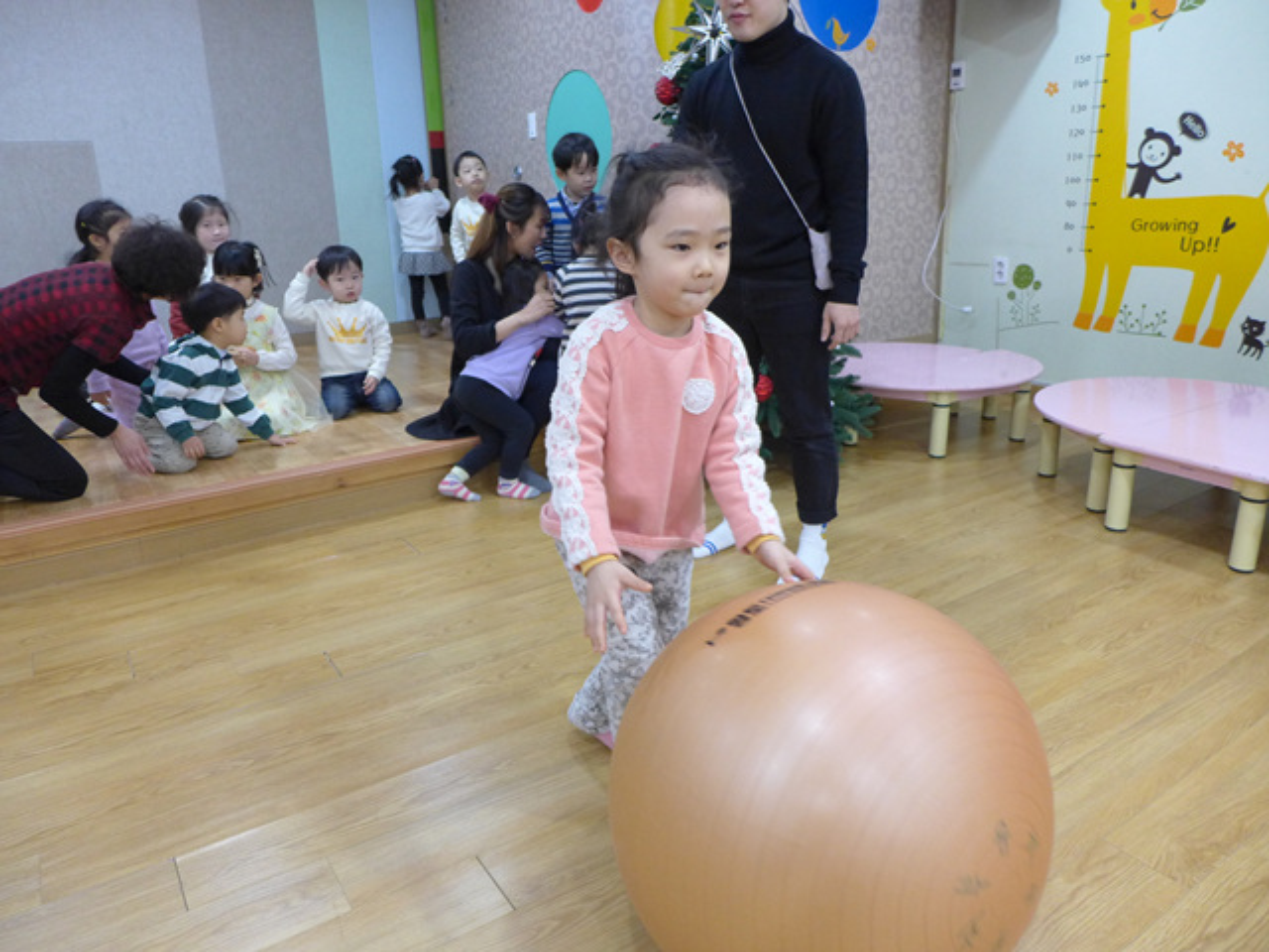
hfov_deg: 71.6
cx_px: 634
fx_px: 880
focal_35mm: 24
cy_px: 476
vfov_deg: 56.8
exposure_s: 1/250
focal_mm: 4.7
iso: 500
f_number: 1.4
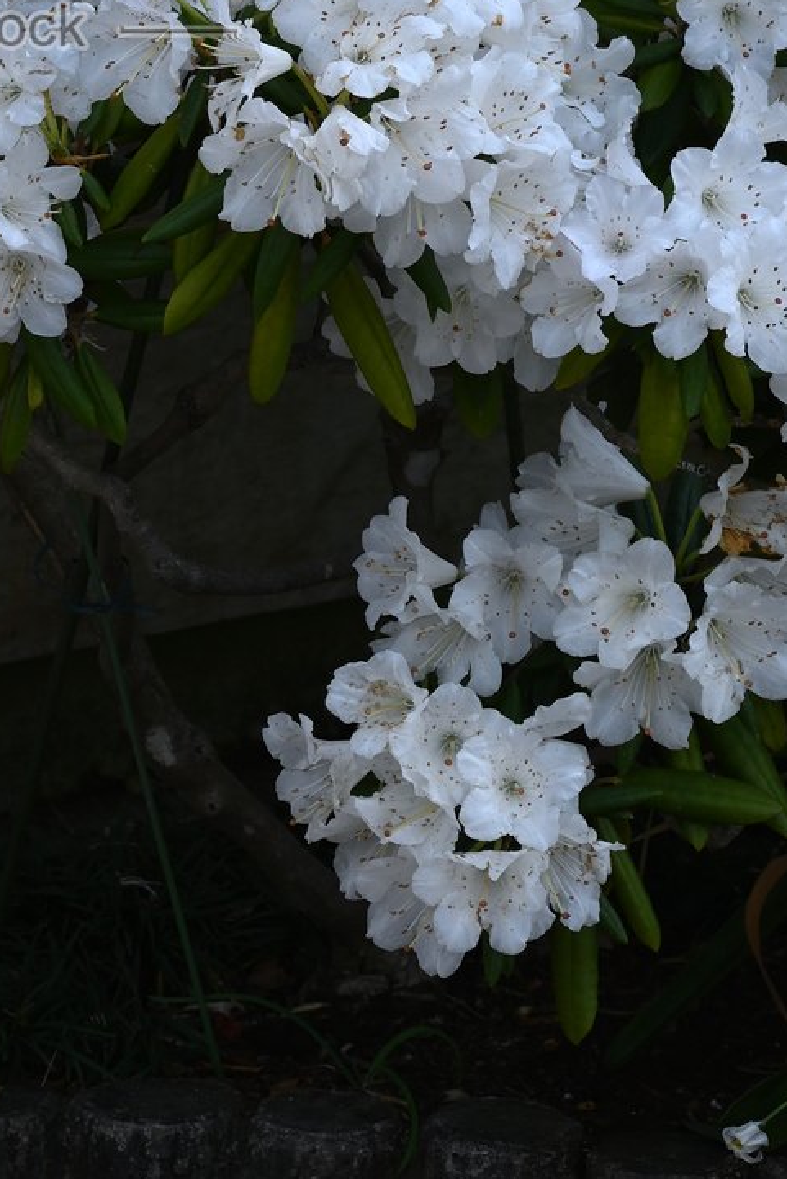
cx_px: -34
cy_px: -49
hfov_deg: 5.9
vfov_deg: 8.8
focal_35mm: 233
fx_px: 7636
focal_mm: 105
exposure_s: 1/320
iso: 200
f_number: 9
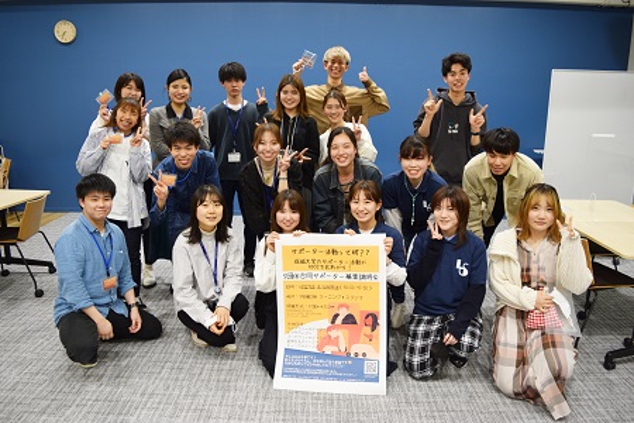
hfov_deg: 67.4
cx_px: 317
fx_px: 475
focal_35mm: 27
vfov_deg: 47.9
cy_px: 212
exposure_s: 1/60
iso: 560
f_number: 4
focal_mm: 18
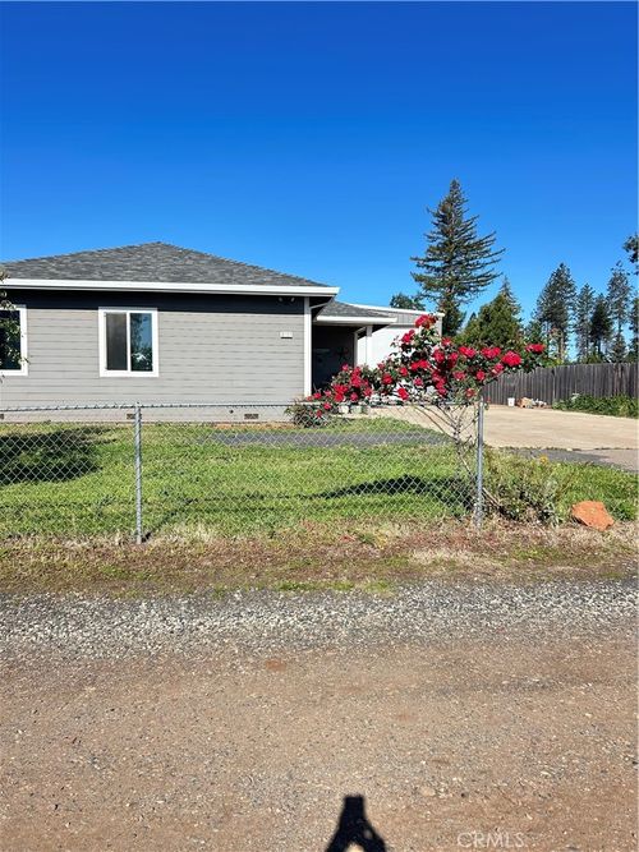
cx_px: 320
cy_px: 426
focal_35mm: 26
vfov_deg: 67.3
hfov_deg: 53.0
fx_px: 640
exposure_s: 1/1669
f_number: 1.5
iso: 50
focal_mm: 5.7
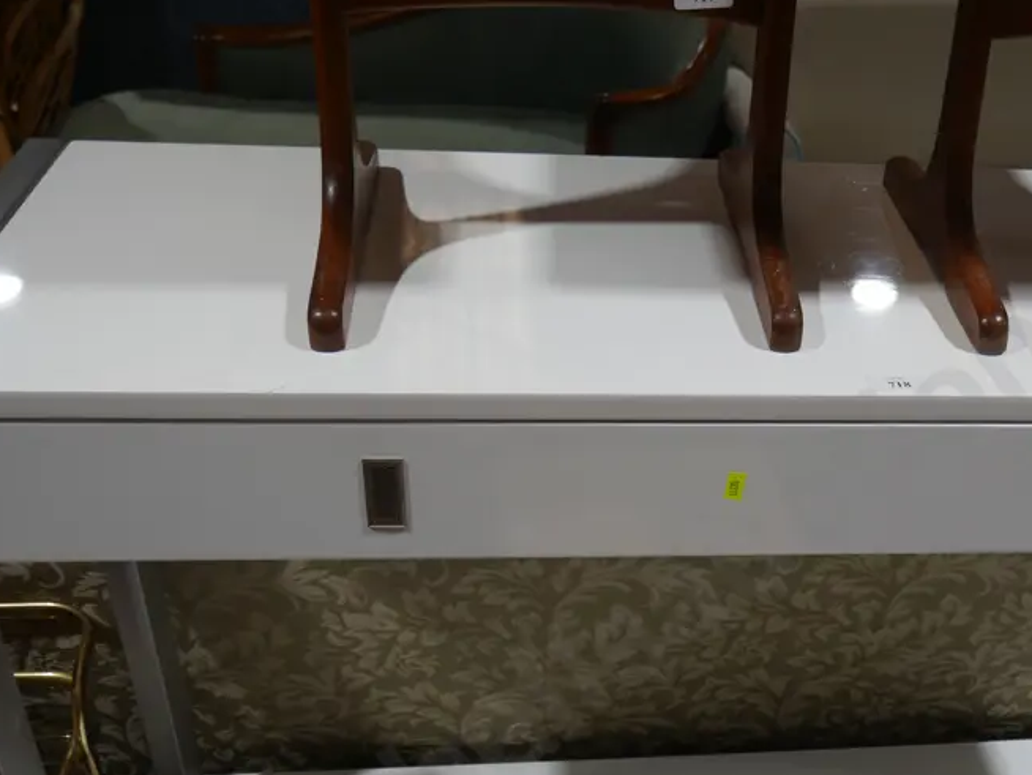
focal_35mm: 47
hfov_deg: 39.4
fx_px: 1402
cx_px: 761
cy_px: 547
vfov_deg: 30.5
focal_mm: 15
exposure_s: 1/100
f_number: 3.6
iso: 200
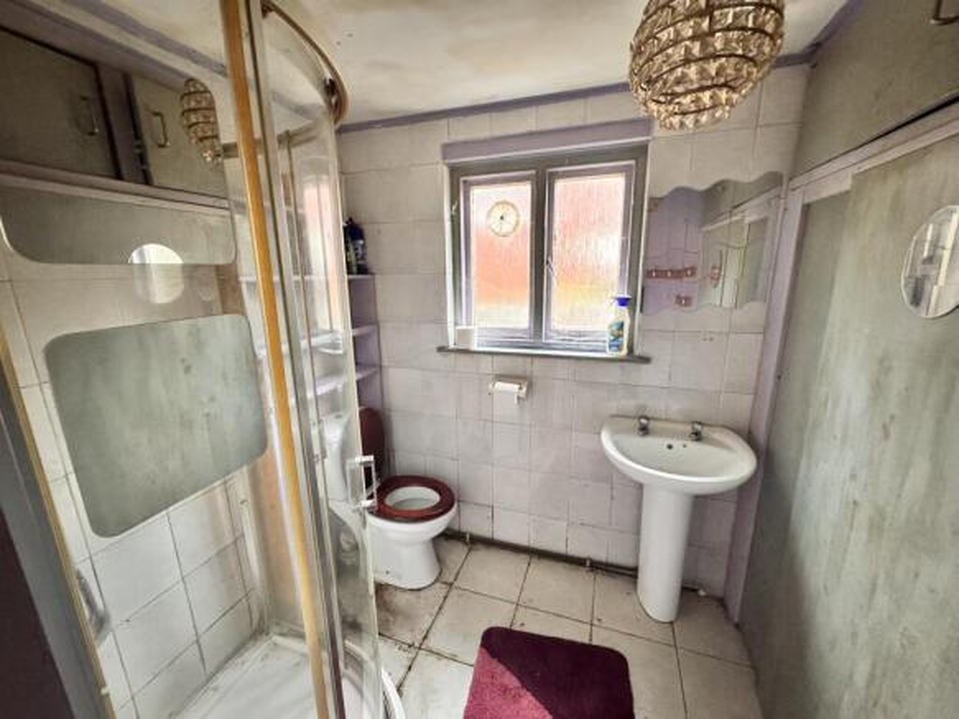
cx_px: 480
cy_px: 360
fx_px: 388
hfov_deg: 102.1
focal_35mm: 14
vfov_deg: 85.7
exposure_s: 1/43
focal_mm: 2.22
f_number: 2.2
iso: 1250
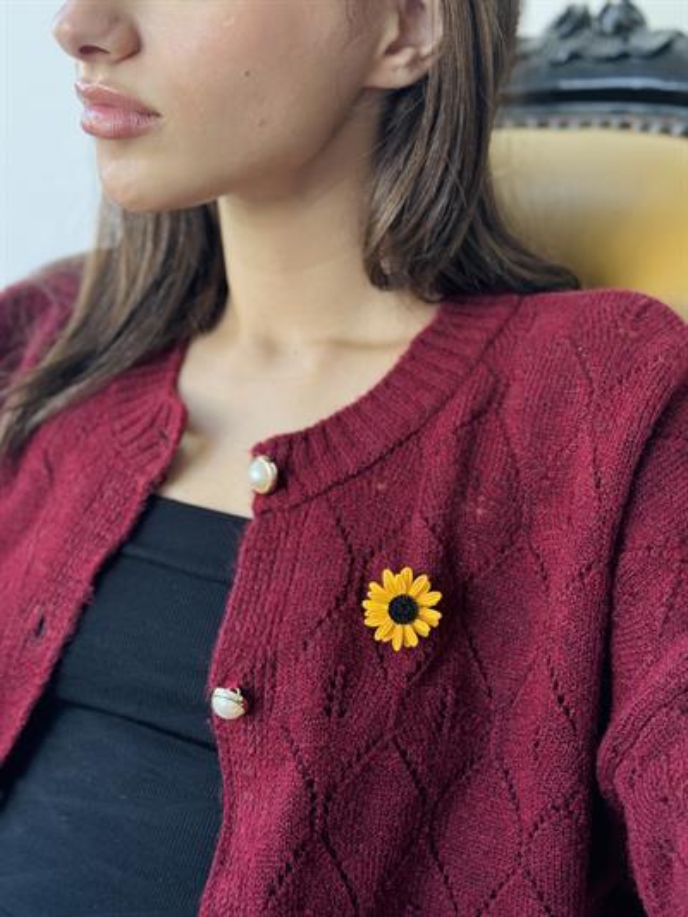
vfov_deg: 39.6
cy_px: 458
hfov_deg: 30.3
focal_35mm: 48
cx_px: 344
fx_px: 1272
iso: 100
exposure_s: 1/72
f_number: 1.78
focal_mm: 6.76
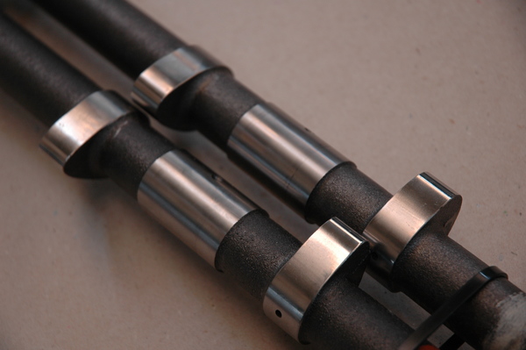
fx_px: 1533
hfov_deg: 19.5
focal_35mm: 105
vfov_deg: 13.0
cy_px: 175
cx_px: 263
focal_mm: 70
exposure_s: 1/50
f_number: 4.5
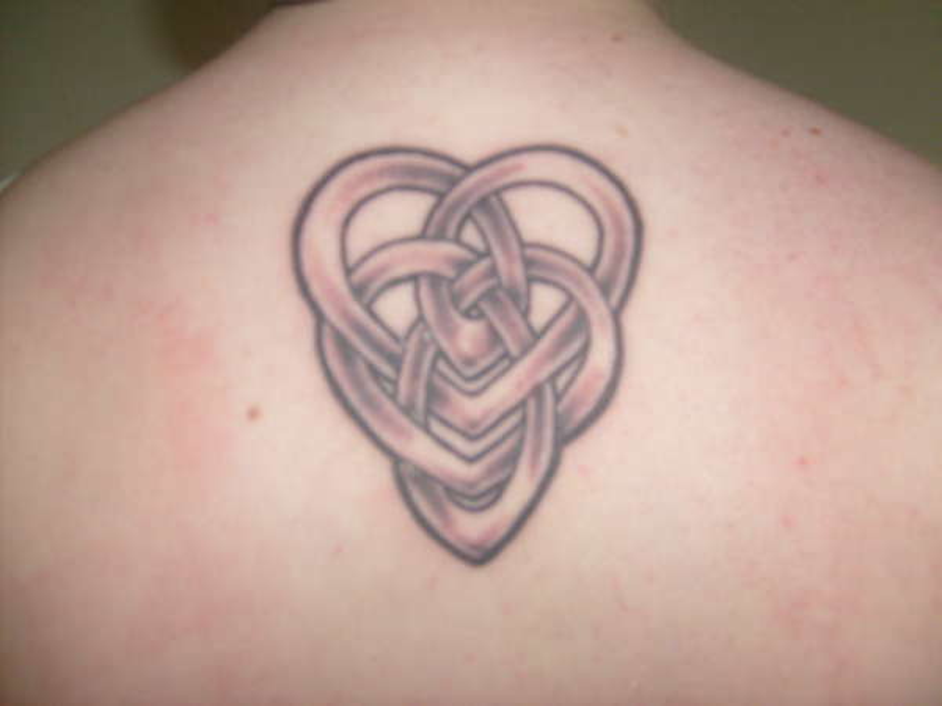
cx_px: 471
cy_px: 353
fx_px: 952
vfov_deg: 40.7
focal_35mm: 35
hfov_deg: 52.6
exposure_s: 1/45
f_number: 2.8
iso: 100
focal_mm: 5.8
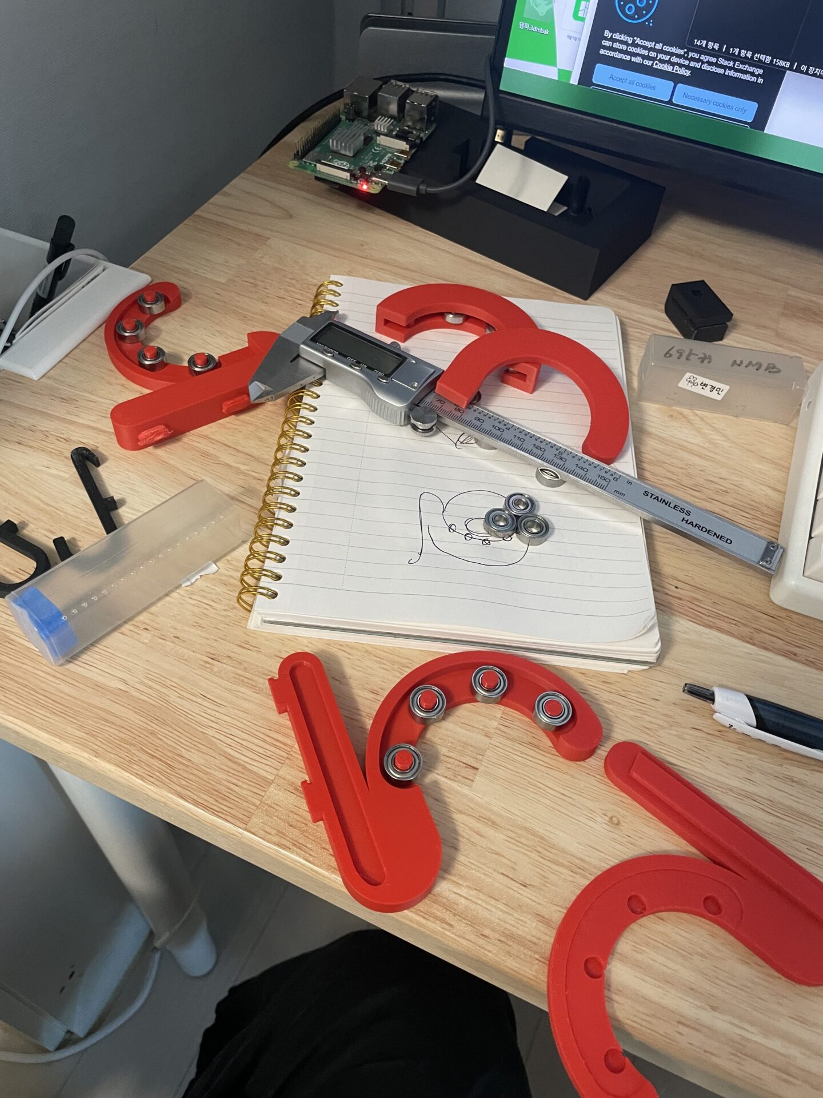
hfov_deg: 53.1
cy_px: 549
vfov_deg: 67.3
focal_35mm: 26
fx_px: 824
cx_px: 412
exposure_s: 1/60
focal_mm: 4.2
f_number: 1.6
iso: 250
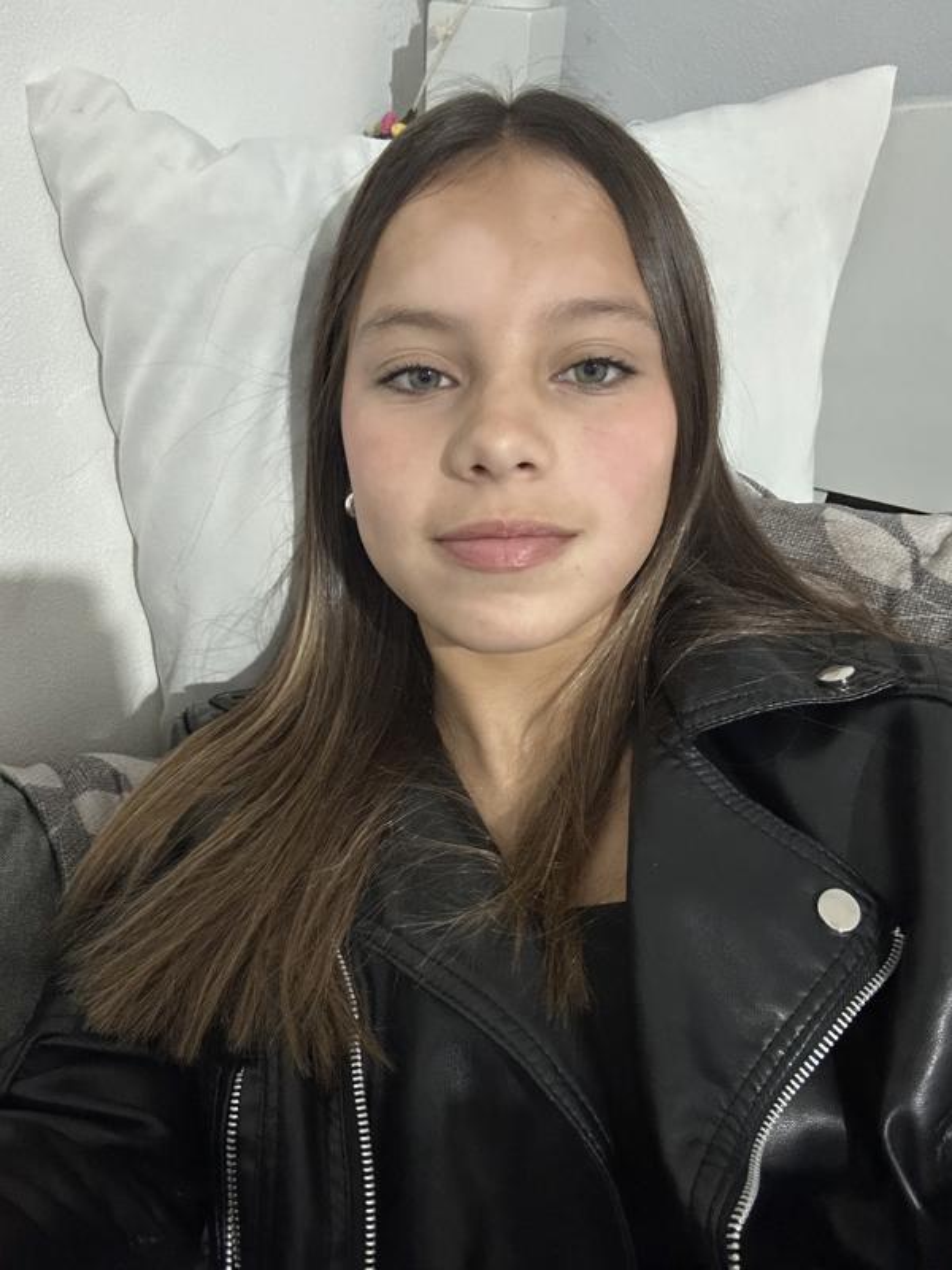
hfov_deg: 58.9
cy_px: 635
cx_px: 476
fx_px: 843
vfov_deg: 73.9
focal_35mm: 23
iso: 320
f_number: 1.9
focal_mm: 2.69
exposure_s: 1/25
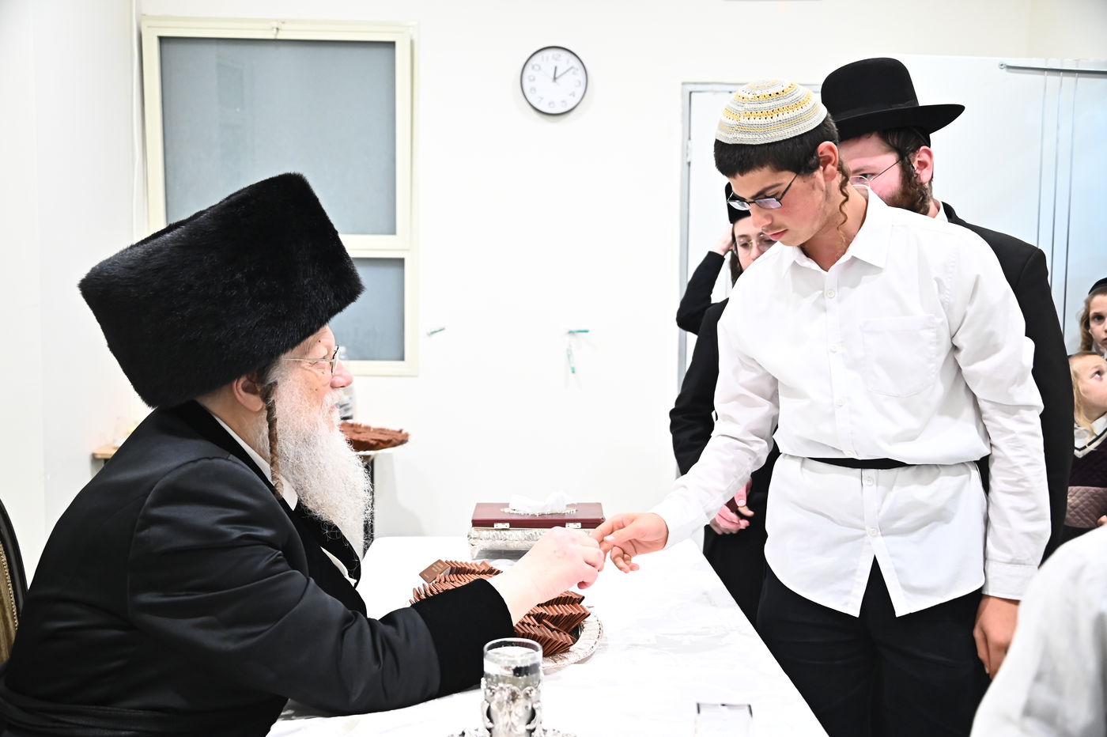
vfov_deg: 37.8
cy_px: 368
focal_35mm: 35
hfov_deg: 54.5
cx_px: 554
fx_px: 1076
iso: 3200
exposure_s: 1/160
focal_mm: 35
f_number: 4
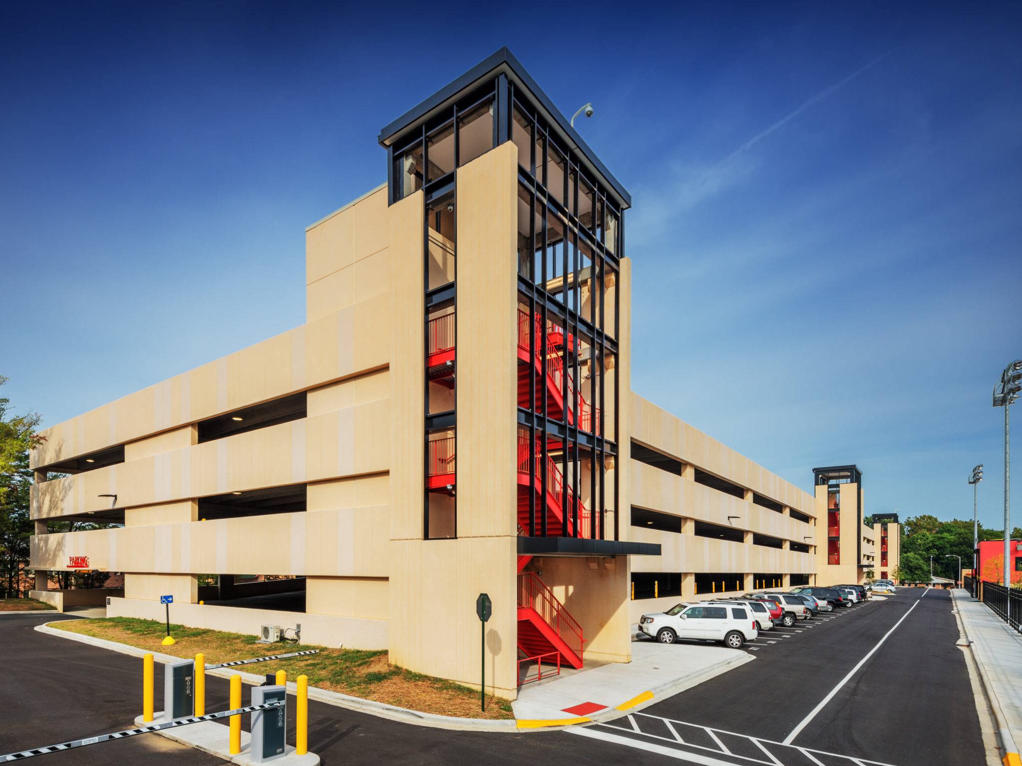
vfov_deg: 71.6
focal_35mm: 18
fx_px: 531
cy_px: 392
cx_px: 495
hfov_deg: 87.7
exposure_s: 1/400
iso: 100
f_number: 8
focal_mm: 16
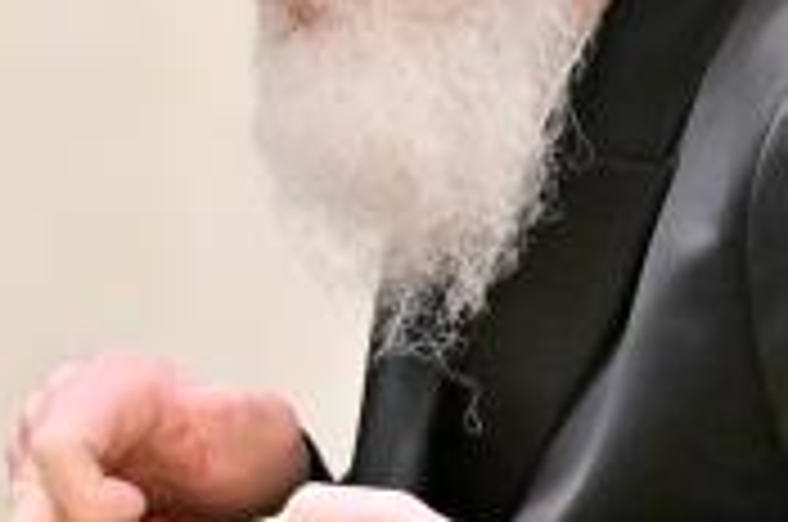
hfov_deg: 1.2
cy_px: 234
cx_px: -149
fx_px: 38454
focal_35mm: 1760
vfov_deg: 0.8
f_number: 2.8
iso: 400
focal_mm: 200
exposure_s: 1/320
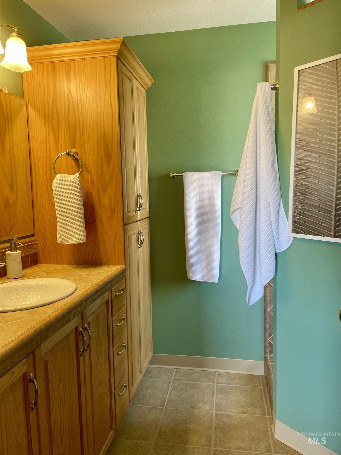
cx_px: 170
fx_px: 341
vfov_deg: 67.3
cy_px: 228
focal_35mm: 26
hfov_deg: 53.1
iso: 80
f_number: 1.6
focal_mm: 4.2
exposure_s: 1/60
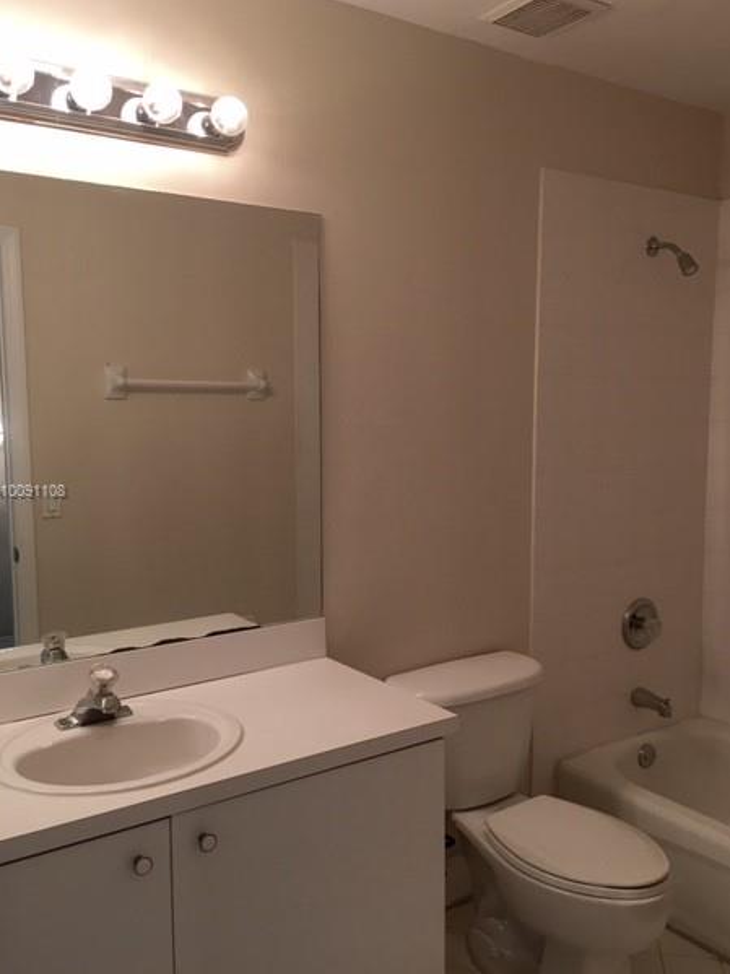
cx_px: 377
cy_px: 493
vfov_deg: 58.4
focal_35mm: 31
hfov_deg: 45.4
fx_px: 872
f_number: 2.2
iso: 32
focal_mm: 4.15
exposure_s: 1/30
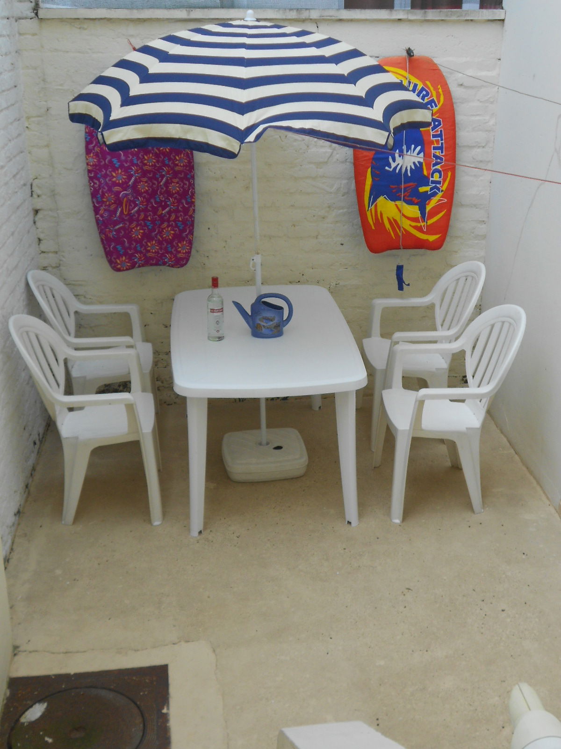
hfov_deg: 33.6
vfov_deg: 43.9
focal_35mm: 43
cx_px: 280
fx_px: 929
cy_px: 374
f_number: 4.2
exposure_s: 1/125
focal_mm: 7.9
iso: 80
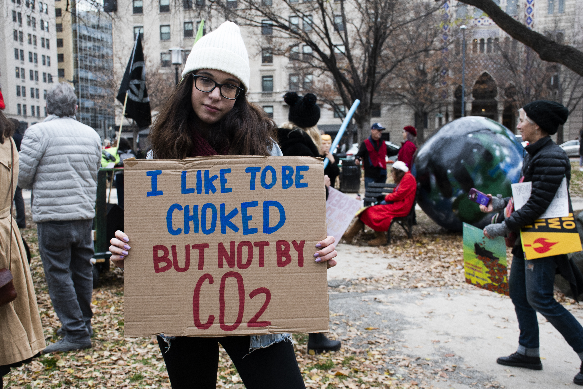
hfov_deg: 48.5
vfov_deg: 33.4
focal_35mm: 40
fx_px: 648
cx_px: 292
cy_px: 194
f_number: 5.6
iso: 320
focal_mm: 27
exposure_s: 1/250
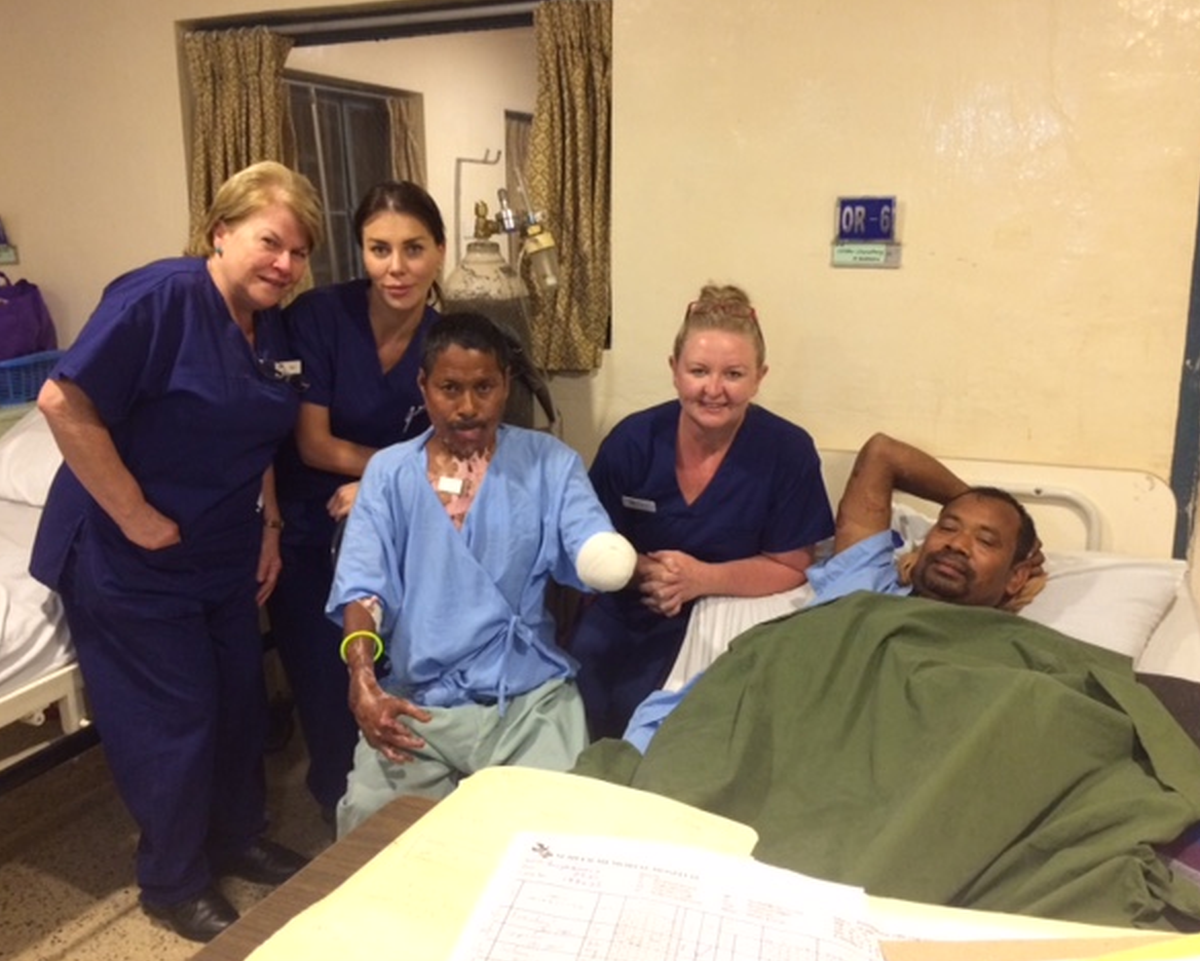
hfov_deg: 57.1
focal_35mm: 31
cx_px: 573
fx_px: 1102
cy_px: 474
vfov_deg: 47.2
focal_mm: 4.15
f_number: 2.2
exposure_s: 1/20
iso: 320
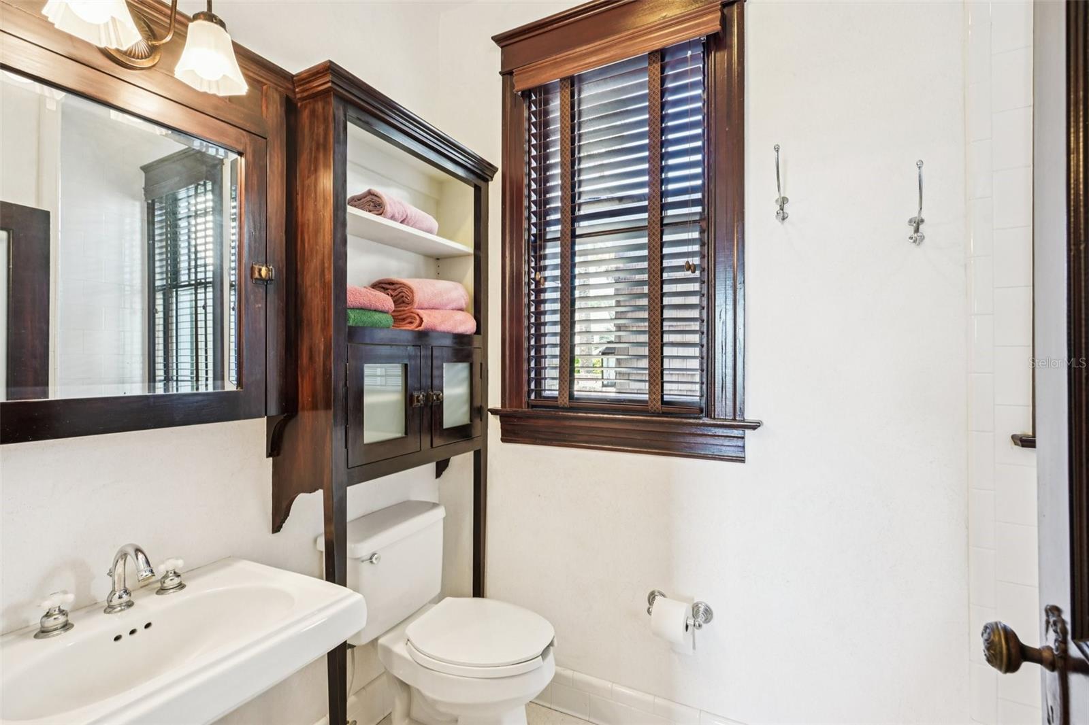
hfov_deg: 96.7
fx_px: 484
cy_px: 362
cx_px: 544
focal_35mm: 16
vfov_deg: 73.7
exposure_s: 1/6
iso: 400
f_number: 8
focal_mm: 16
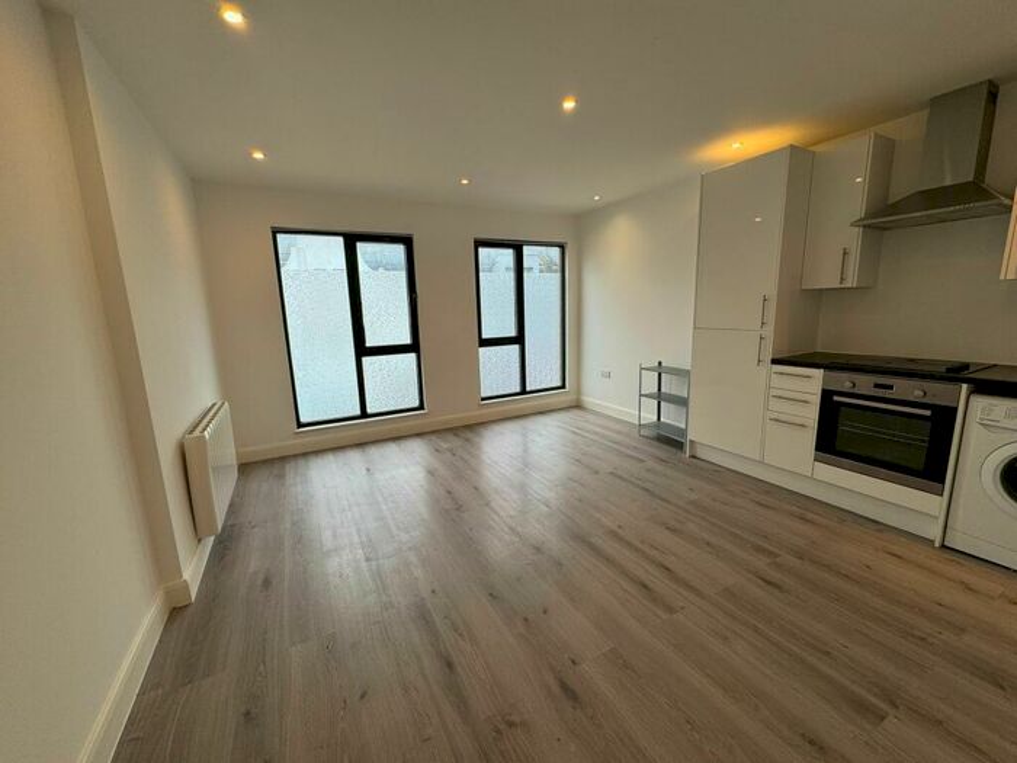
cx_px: 508
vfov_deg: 85.7
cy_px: 382
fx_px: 411
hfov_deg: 102.1
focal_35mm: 14
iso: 50
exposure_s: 1/100
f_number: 2.2
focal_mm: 2.22
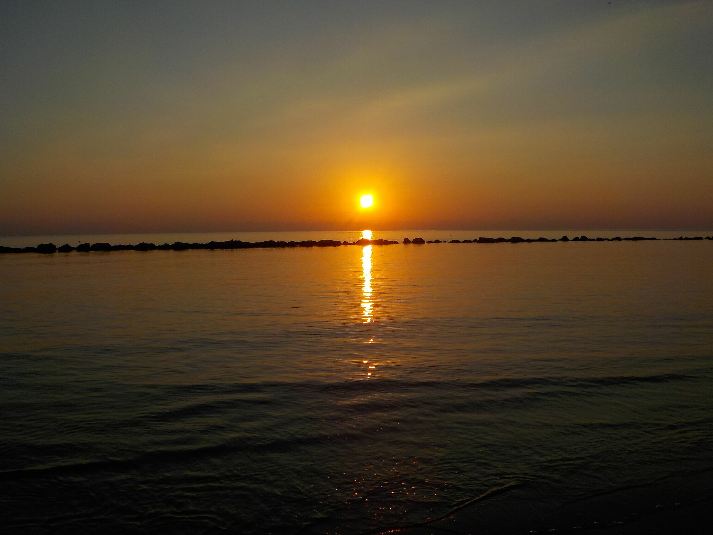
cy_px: 268
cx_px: 356
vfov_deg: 46.8
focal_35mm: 30
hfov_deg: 60.0
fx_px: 618
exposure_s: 1/2000
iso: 125
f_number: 3.3
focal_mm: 4.1
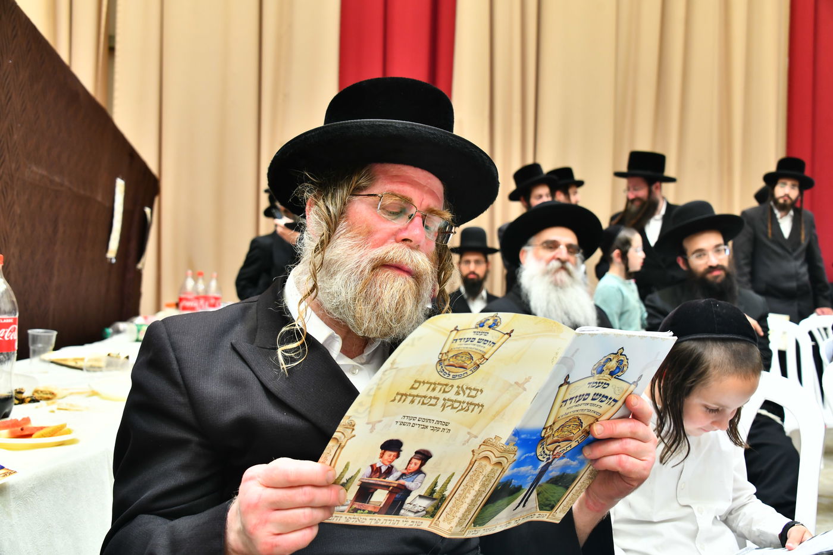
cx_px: 416
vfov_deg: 35.0
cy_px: 278
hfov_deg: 50.7
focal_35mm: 38
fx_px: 879
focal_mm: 38
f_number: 5.6
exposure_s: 1/100
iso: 800
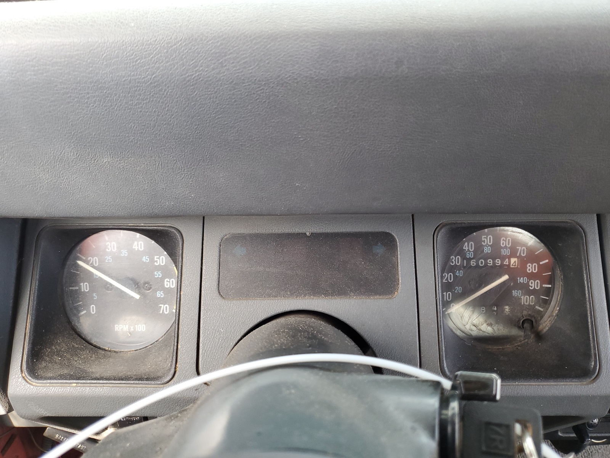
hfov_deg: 67.3
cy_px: 229
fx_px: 458
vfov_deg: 53.1
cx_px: 305
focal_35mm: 26
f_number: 1.5
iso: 63
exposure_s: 1/120
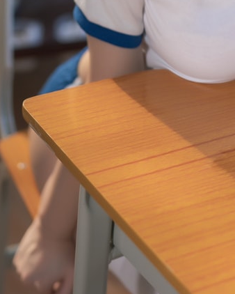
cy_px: -63
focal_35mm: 150
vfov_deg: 12.5
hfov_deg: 10.3
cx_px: 181
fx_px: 1303
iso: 400
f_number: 1.6
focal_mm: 50
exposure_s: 1/125
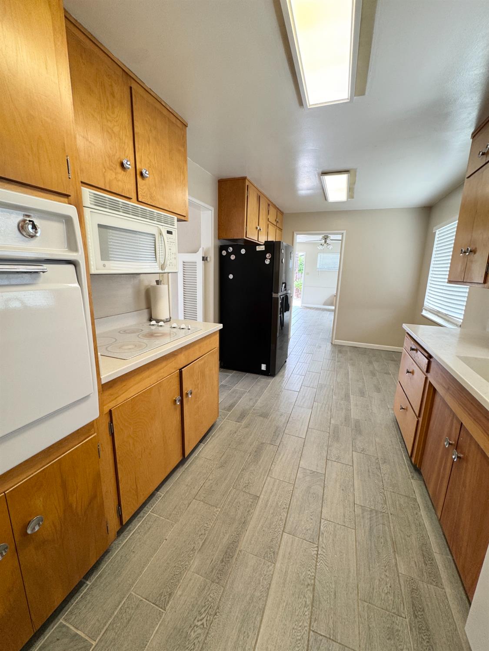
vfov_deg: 102.1
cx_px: 244
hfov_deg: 85.7
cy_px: 326
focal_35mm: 14
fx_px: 264
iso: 125
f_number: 2.2
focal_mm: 2.22
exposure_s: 1/120
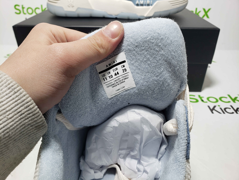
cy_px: 90
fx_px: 180
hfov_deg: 67.3
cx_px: 120
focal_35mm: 26
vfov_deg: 53.1
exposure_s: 1/131
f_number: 2.4
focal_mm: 4.3
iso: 50
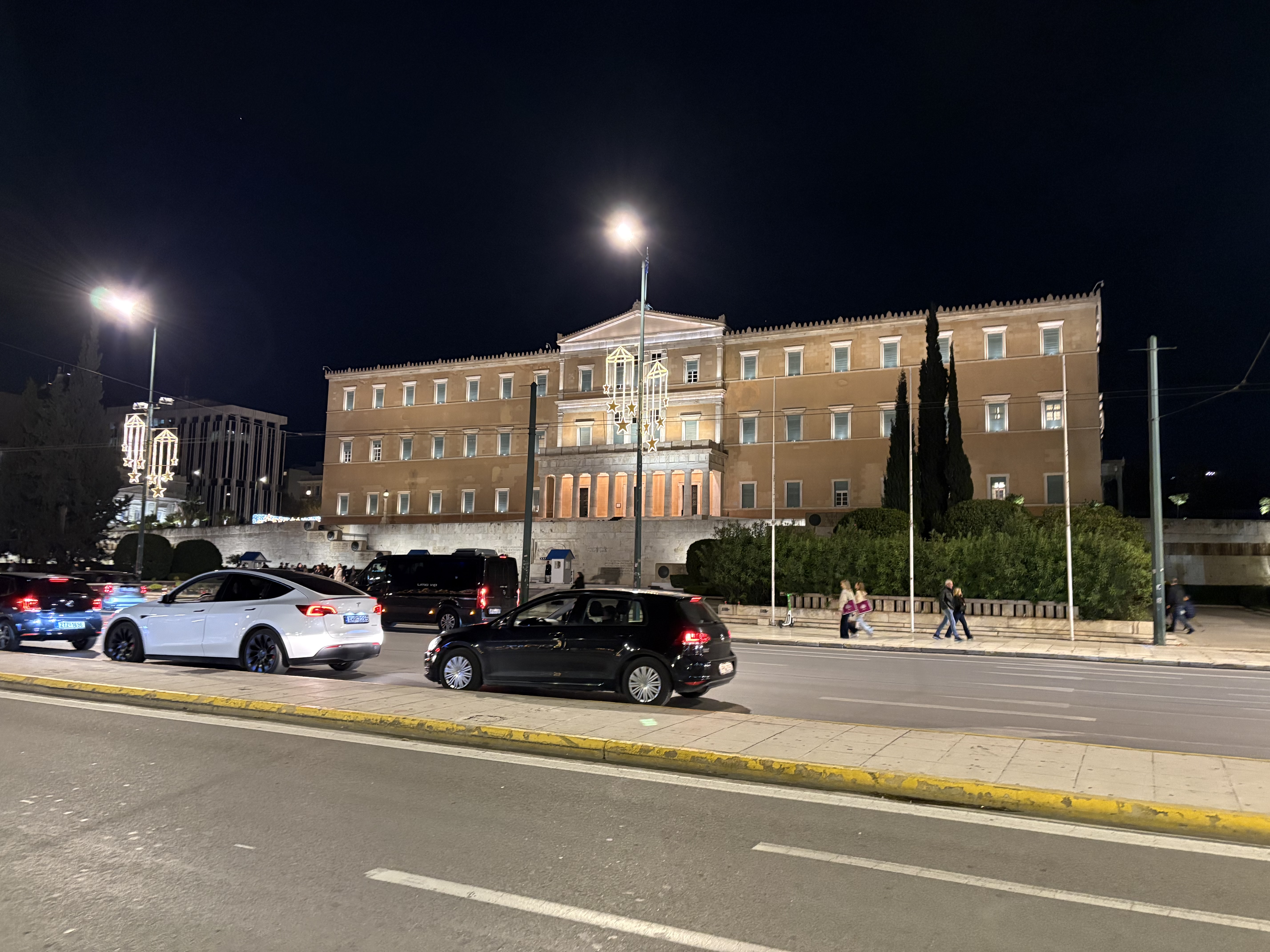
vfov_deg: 53.1
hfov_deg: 67.3
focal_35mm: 26
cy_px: 476
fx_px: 954
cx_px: 635
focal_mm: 5.96
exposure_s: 1/33
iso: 500
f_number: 1.6
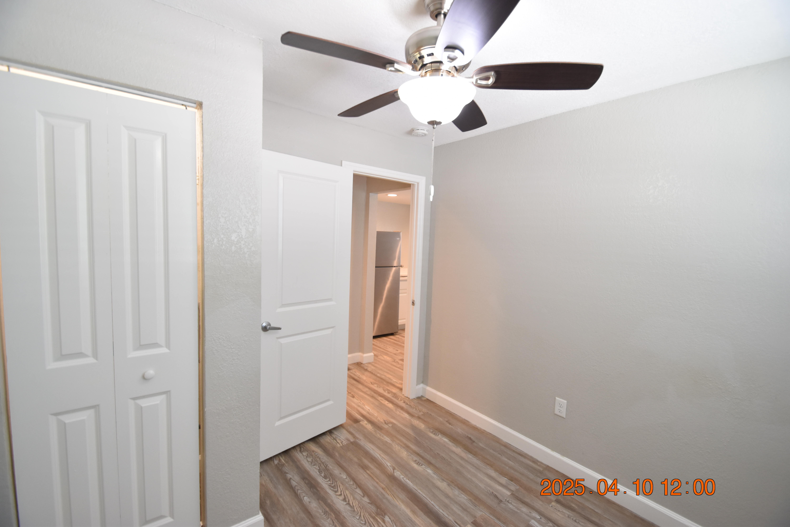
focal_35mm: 15
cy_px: 264
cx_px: 395
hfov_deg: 100.4
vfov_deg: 77.3
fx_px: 329
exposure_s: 1/60
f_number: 4
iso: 720
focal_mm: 10
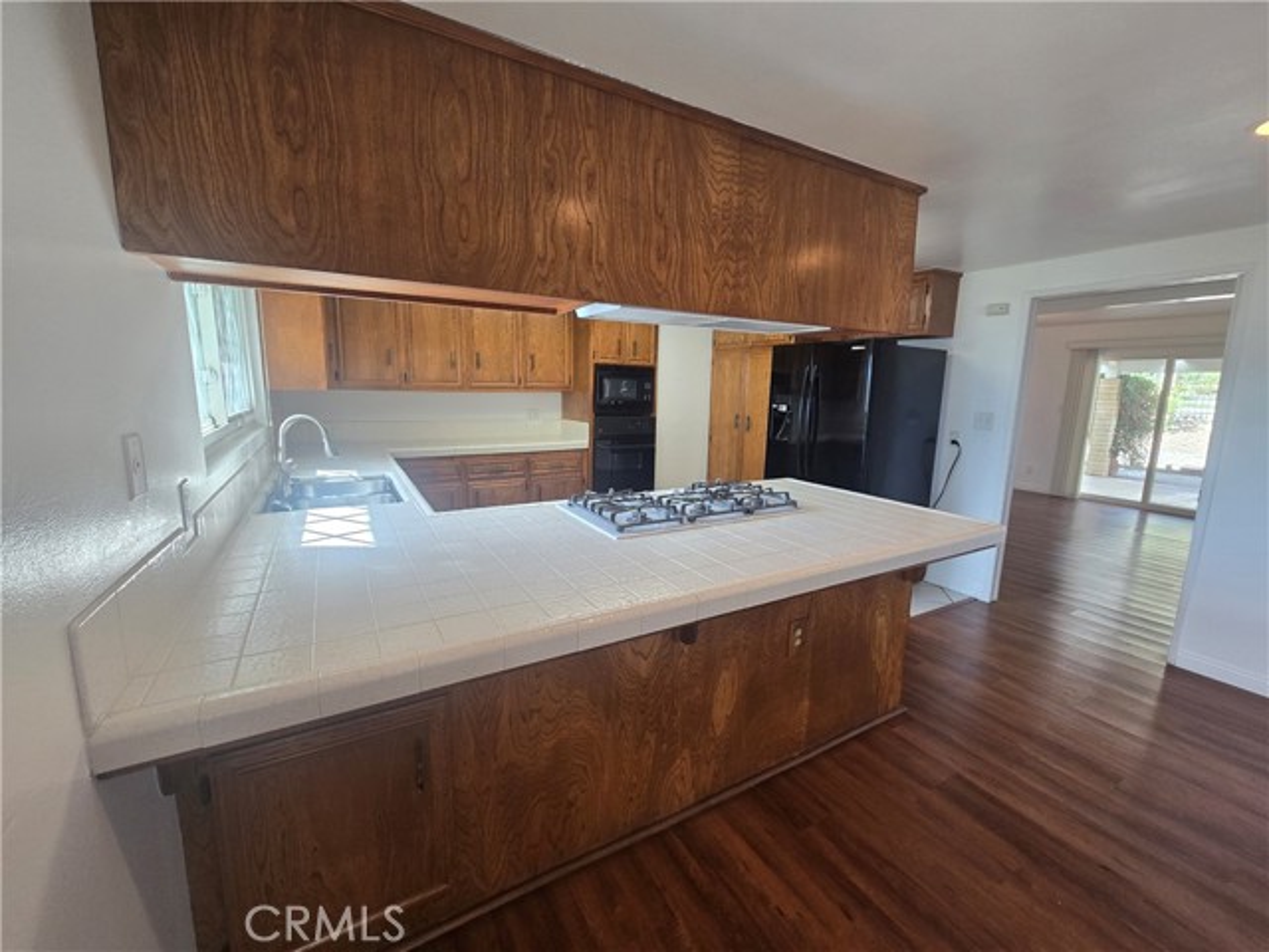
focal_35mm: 13
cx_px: 634
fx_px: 477
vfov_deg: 89.9
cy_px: 476
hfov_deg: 106.2
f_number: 2.2
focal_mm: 2.2
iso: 80
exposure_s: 1/60
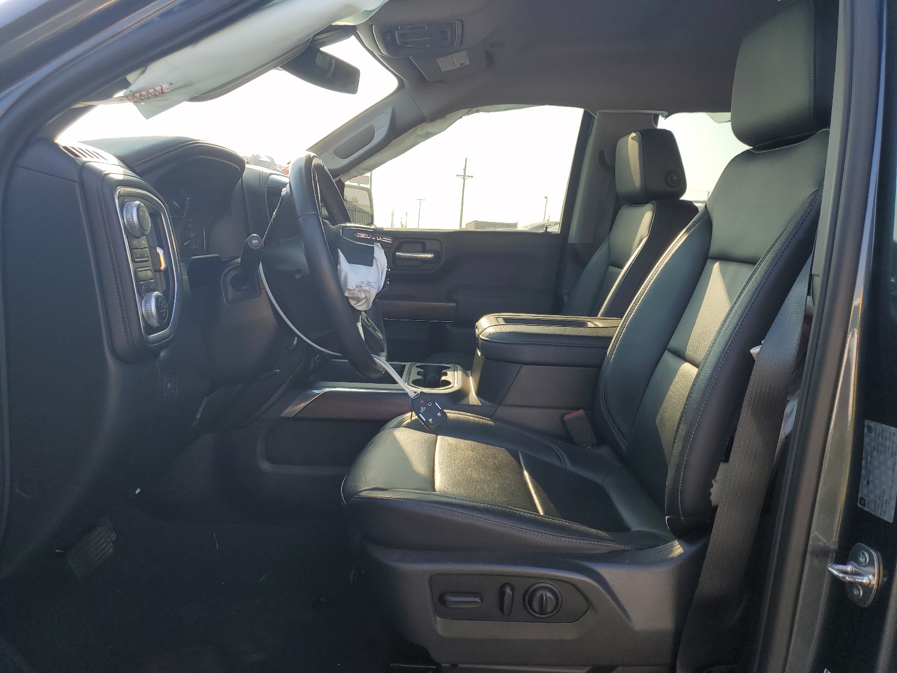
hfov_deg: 67.3
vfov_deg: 53.1
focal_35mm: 26
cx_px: 448
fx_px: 674
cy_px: 336
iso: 50
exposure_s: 1/556
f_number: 1.5
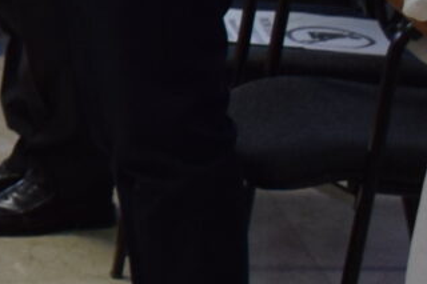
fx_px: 3414
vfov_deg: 4.8
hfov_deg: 6.3
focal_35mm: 288
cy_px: -61
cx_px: -1066
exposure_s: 1/60
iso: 450
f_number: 4
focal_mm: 24
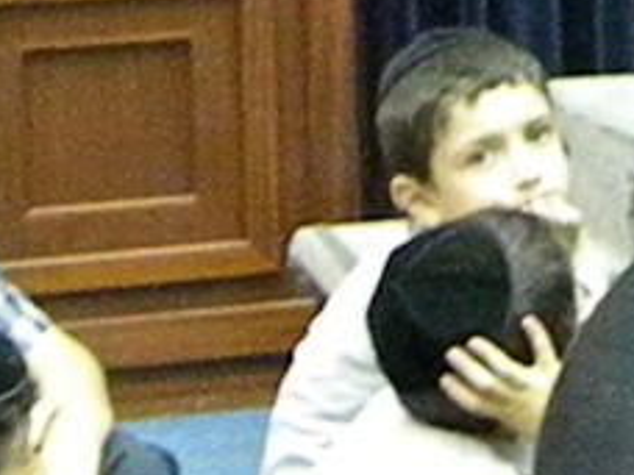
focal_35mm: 211
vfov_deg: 6.9
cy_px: -333
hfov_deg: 8.9
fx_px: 3865
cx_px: 1257
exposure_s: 1/50.1
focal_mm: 8.6
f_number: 3.9
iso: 3200
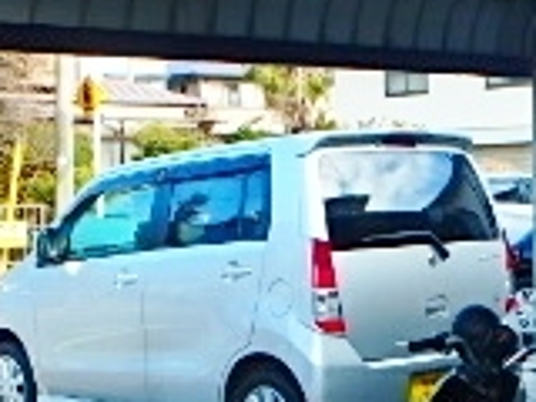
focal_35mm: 84
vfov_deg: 17.6
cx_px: 466
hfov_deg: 22.8
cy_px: 218
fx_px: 1301
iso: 125
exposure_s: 1/200
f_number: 3.5
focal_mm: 3.7
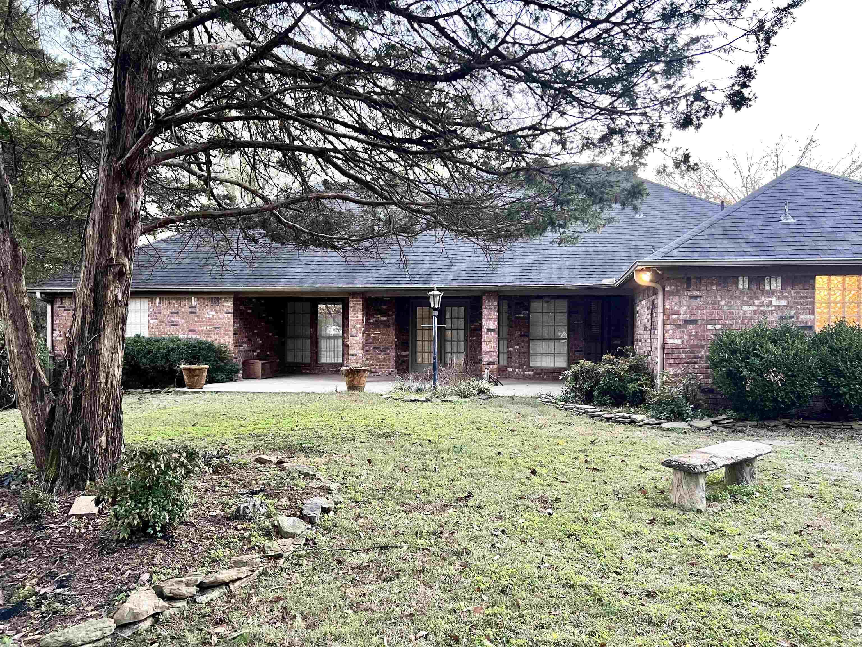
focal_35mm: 26
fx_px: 647
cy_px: 324
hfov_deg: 67.3
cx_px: 431
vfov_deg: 53.1
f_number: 1.5
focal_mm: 5.7
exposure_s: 1/60
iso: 320
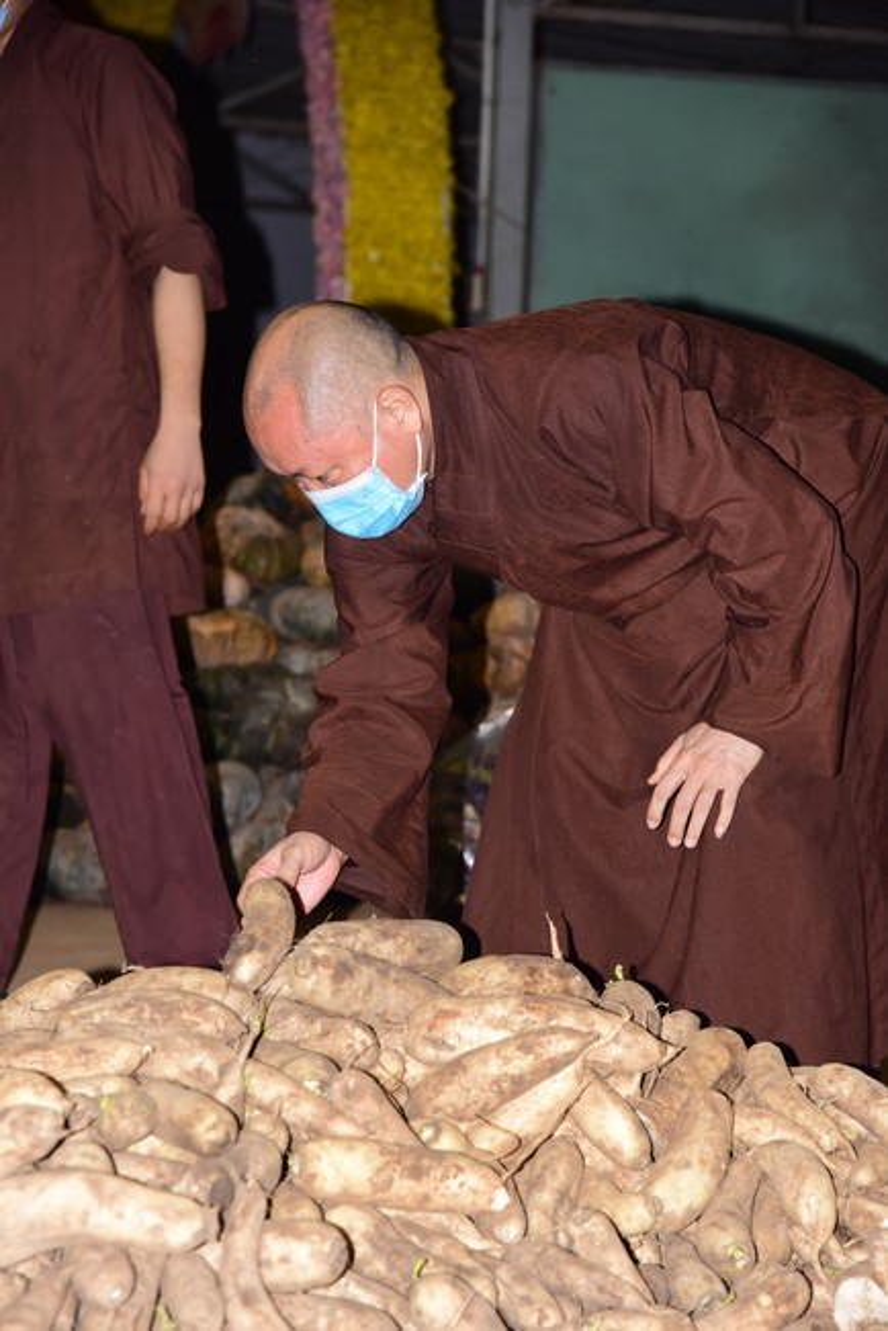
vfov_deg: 19.4
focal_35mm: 105
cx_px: 444
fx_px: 3881
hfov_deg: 13.1
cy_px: 666
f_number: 5.6
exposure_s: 1/160
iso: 1250
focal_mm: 105
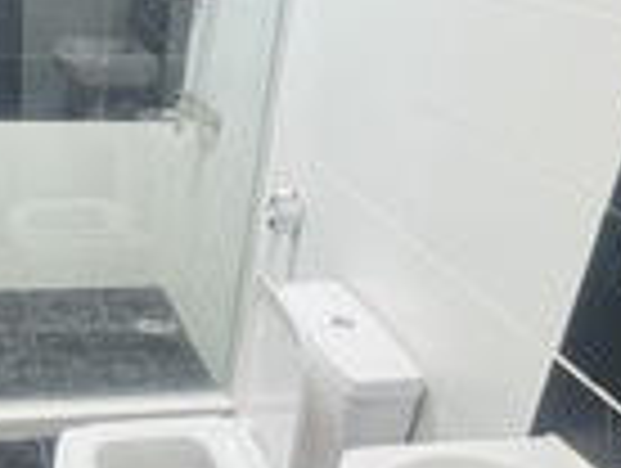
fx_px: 773
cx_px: 56
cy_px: 214
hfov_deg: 40.3
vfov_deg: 33.7
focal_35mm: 43
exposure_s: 1/50
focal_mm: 1.57
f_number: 1.8
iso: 160
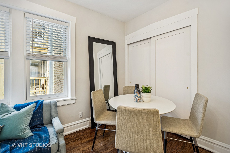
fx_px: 102
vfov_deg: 73.6
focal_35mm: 16
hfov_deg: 96.8
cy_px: 76
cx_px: 115
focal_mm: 10.63
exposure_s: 1/3.33
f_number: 11
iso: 200
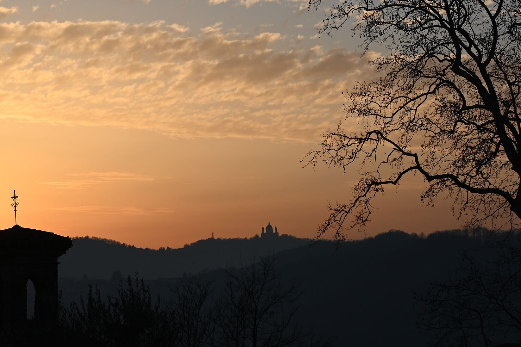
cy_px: 139
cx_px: 260
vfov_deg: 13.4
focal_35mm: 102
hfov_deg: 20.0
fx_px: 1476
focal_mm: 70
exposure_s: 1/80
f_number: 18
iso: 180
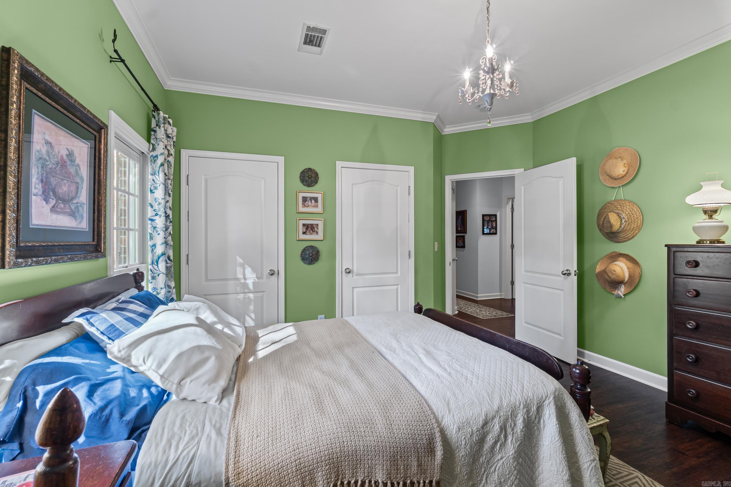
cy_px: 244
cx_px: 366
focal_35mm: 15
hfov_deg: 100.4
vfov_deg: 77.3
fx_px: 305
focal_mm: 10
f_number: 9
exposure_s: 1
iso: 250
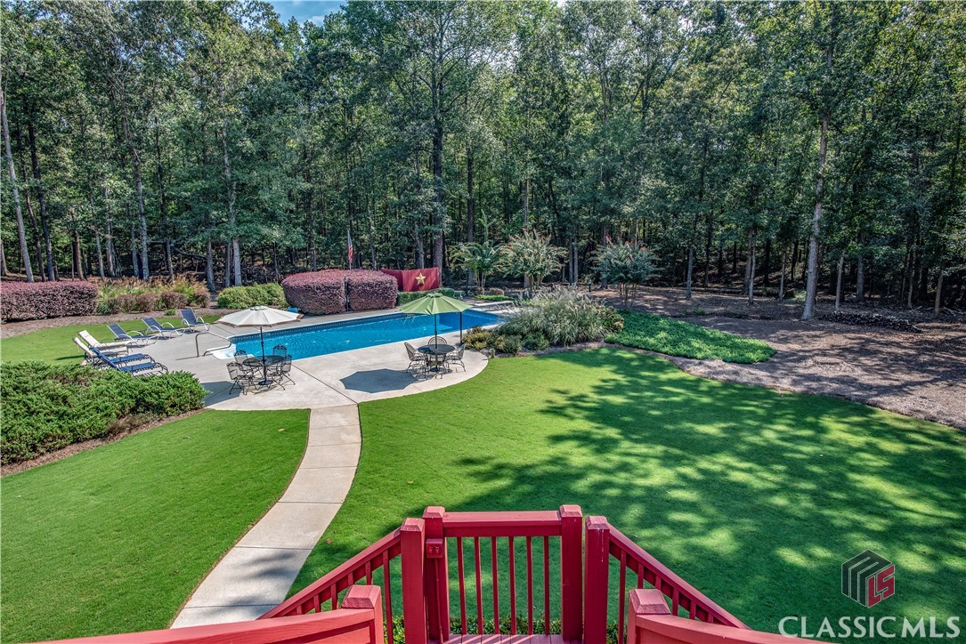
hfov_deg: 84.0
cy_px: 322
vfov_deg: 62.0
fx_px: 537
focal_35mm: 20
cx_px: 483
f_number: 8
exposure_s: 1/320
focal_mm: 20
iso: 200
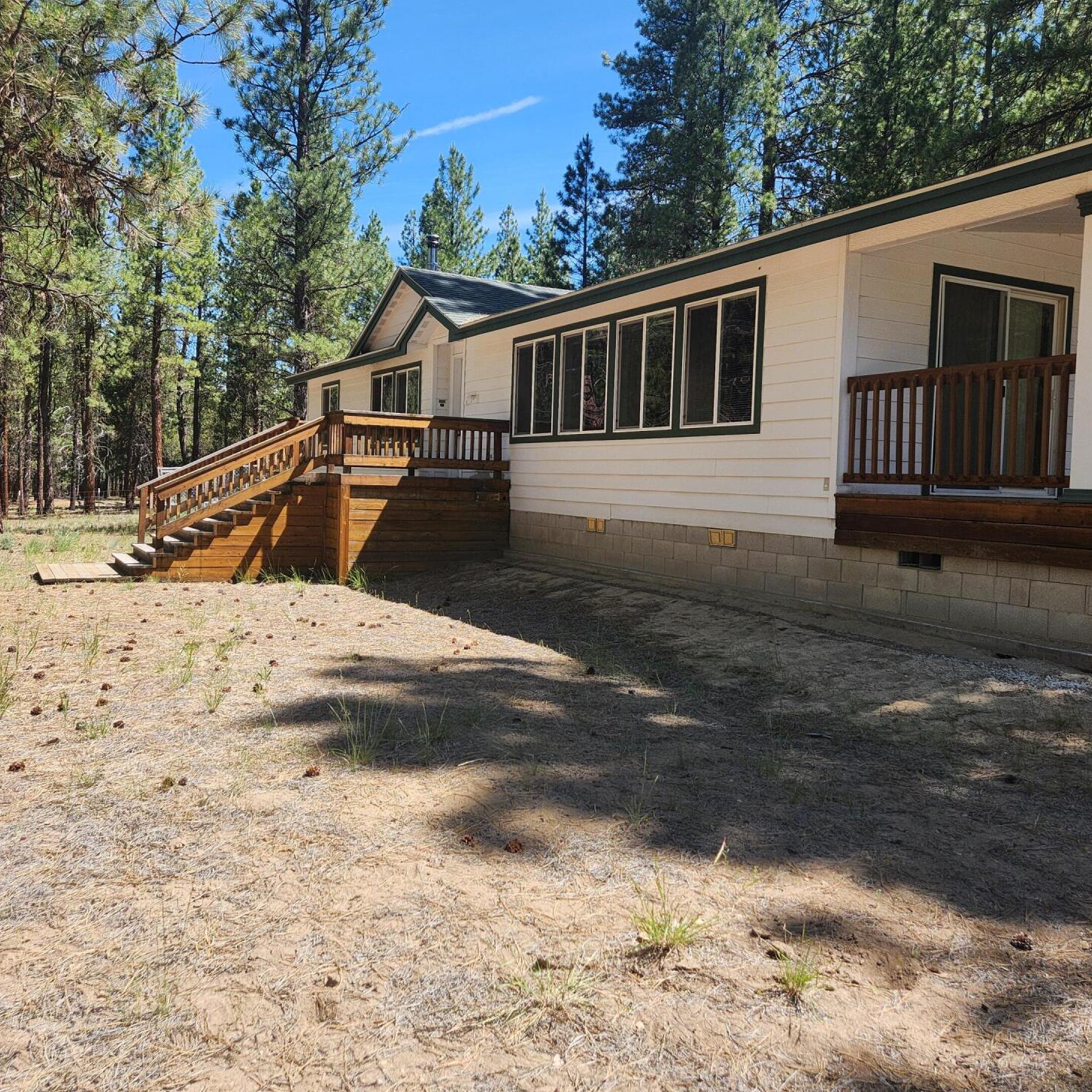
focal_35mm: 28
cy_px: 524
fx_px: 999
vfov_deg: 57.3
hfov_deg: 57.3
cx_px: 557
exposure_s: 1/767
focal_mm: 5.4
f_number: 1.8
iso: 20
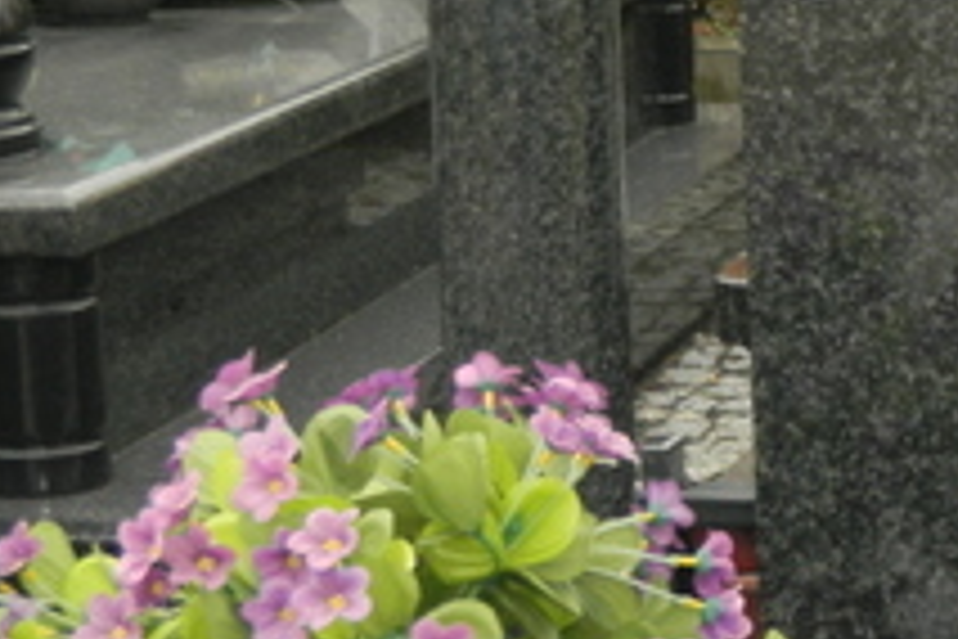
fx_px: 4577
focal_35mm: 172
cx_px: 1241
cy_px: 392
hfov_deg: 11.6
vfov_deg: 8.0
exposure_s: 1/117
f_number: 4.2
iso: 113
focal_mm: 9.9
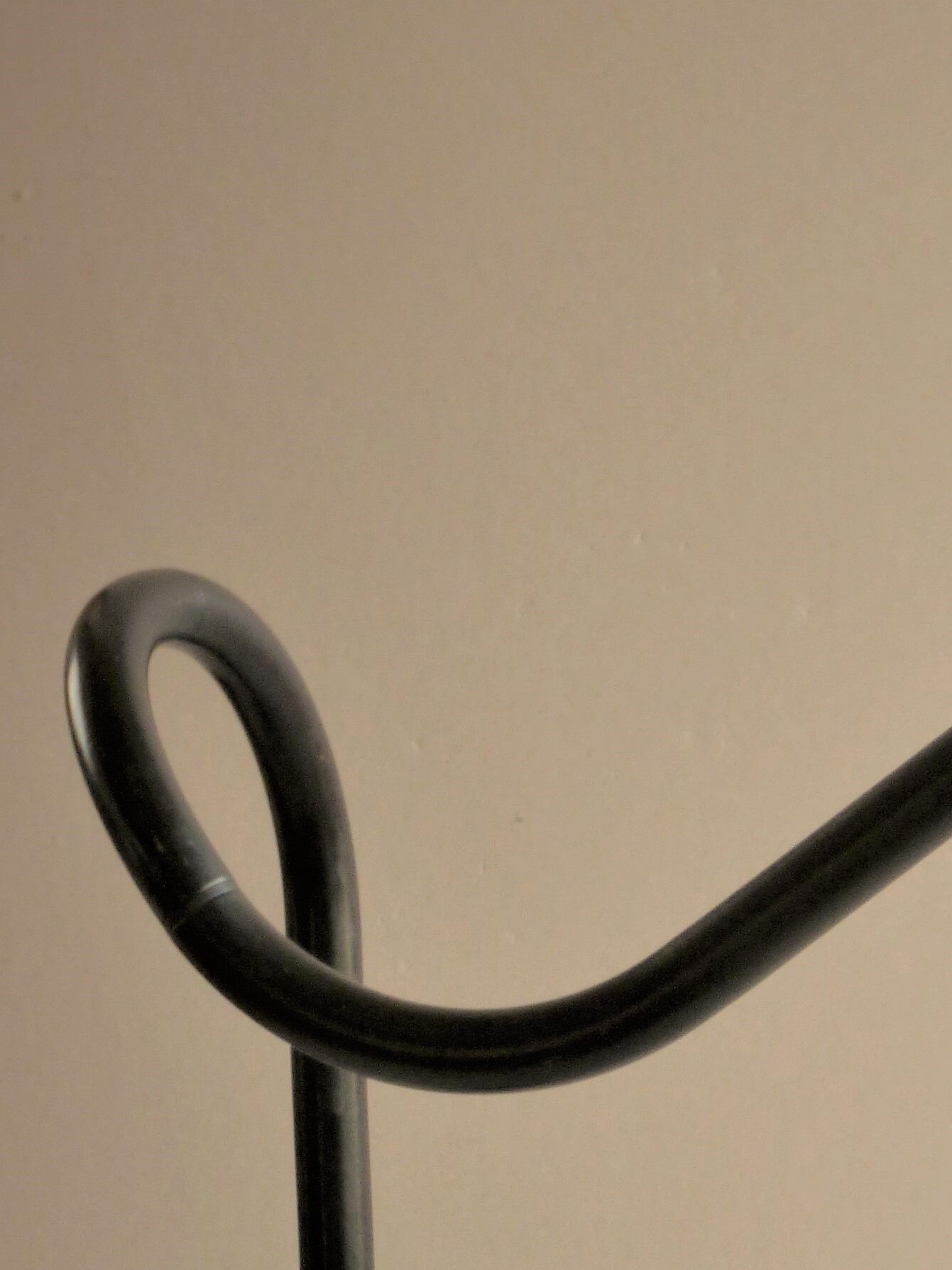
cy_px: 1315
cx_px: 1182
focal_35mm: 134
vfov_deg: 14.5
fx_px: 4914
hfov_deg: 10.8
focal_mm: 9.2
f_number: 4.1
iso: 100
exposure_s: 1/40
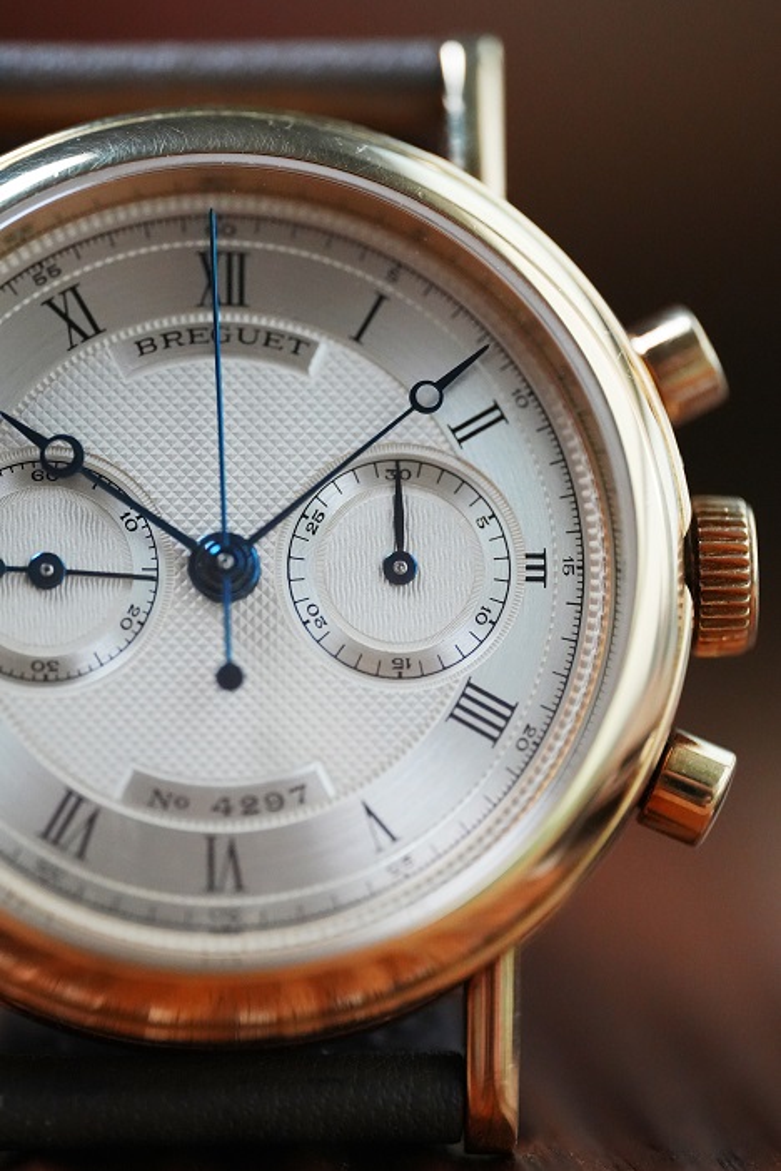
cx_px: 390
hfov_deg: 13.1
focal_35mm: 105
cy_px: 586
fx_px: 3413
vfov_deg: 19.4
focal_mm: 105
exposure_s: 1/250
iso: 6400
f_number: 2.8
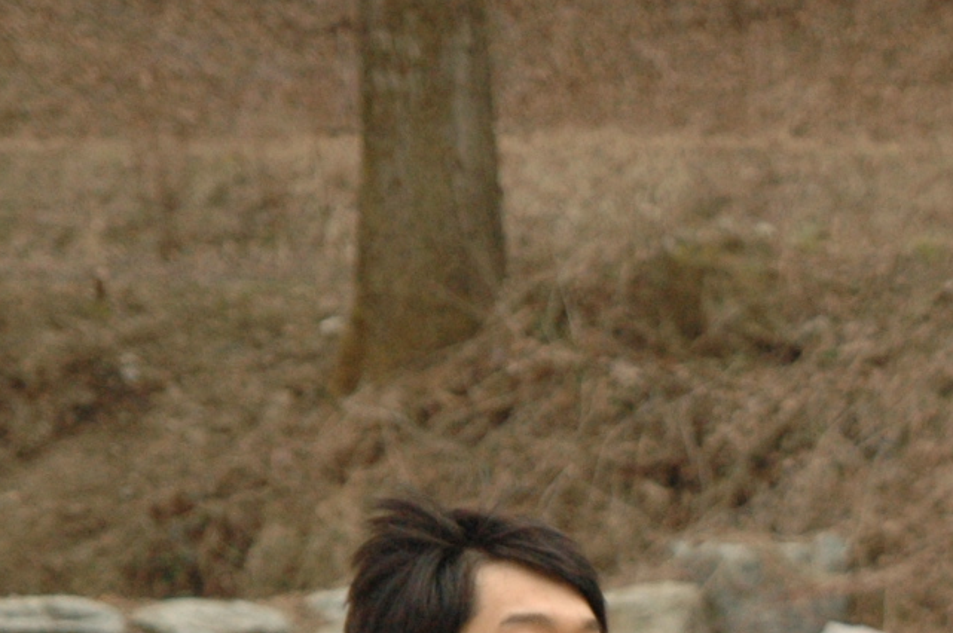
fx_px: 6929
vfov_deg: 5.2
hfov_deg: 7.8
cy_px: 1042
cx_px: 1197
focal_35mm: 262
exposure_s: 1/2500
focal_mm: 50
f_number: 2.8
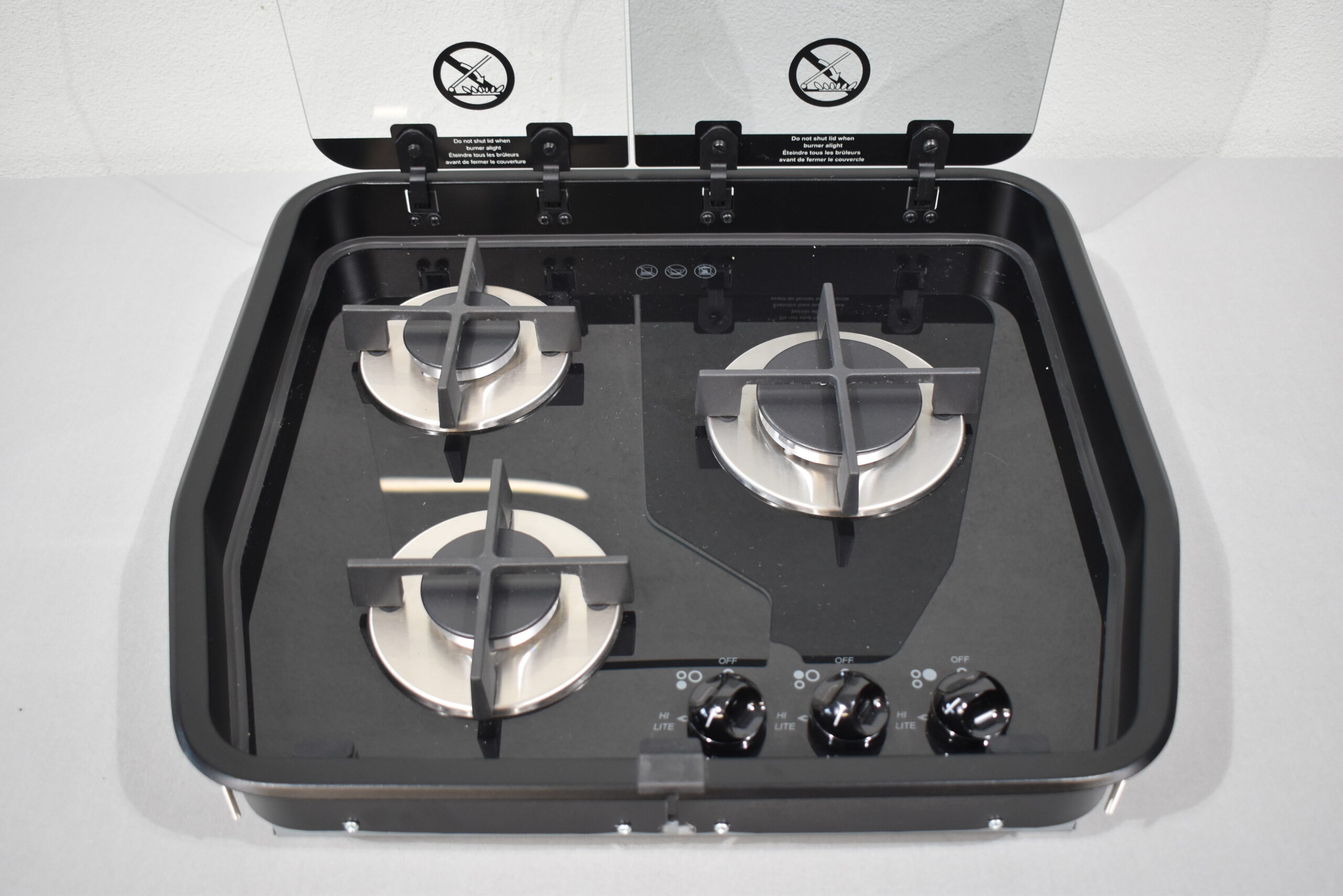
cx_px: 672
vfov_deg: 36.9
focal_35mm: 36
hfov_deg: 53.1
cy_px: 448
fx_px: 1343
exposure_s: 1/125
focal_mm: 24
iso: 900
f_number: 3.8
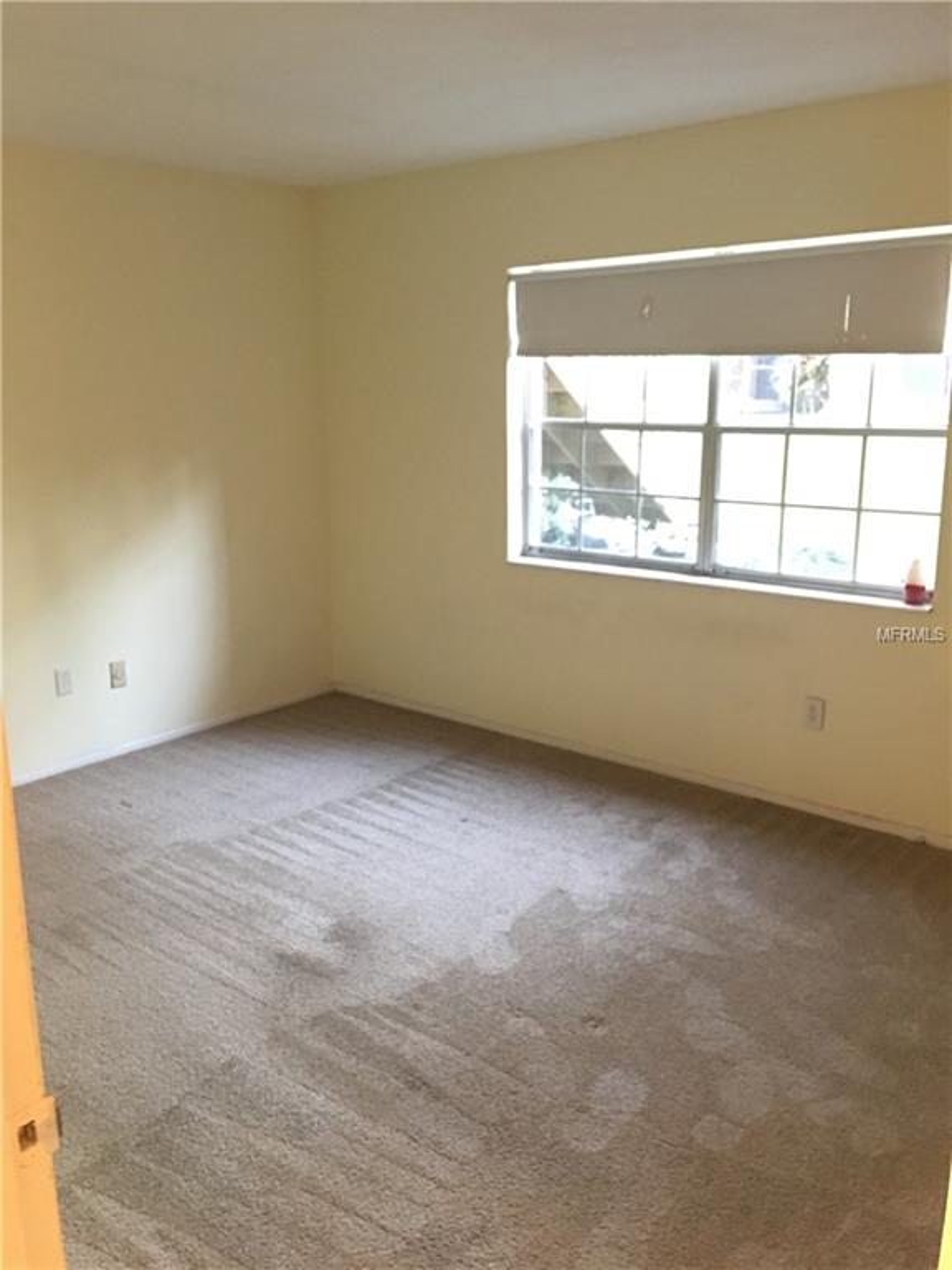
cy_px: 635
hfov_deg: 48.2
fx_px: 1063
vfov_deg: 61.7
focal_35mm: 29
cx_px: 476
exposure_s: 1/4
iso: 250
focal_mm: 4.15
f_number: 2.2
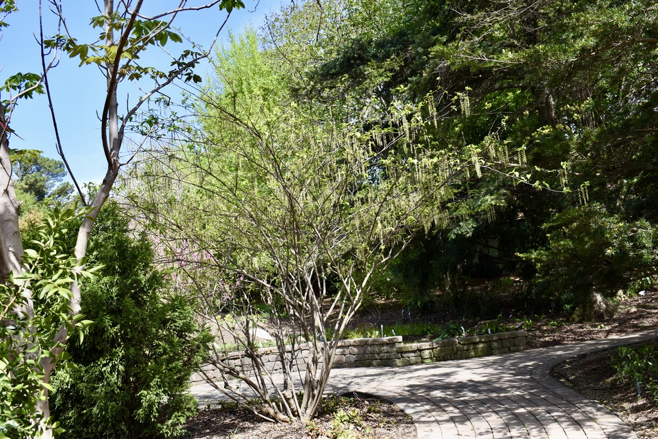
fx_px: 740
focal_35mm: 40
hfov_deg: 47.9
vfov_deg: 33.0
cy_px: 220
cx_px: 329
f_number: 6.3
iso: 100
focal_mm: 27
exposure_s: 1/160
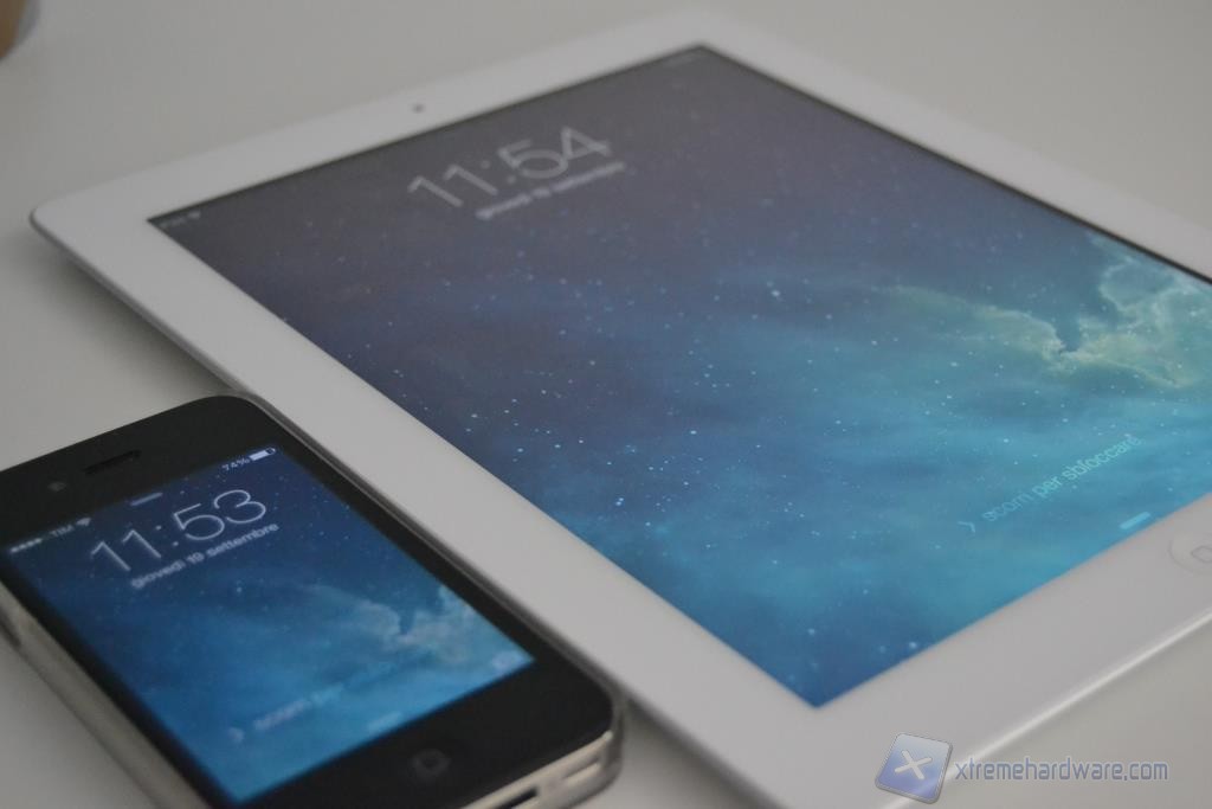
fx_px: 2121
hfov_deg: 31.9
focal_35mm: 63
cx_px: 606
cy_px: 404
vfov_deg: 21.6
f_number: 5
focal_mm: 42
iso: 3200
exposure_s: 1/60
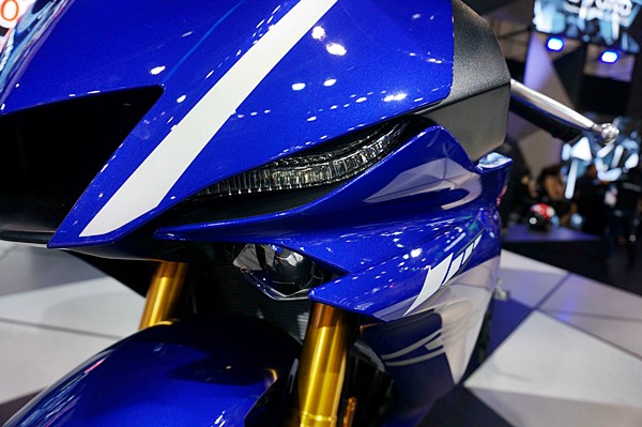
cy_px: 214
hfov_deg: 73.8
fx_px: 428
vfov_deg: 53.1
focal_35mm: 24
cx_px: 321
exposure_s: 1/60
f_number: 4
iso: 320
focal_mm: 16
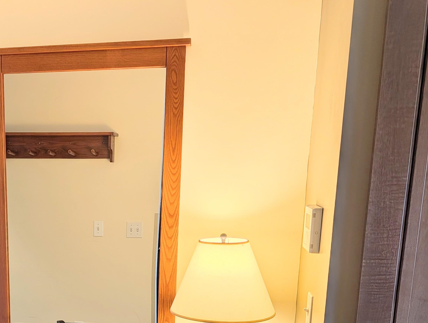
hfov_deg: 41.5
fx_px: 532
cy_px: 280
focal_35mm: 43
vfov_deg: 32.3
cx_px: 73
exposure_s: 1/376
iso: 18
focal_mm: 6.9
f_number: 1.68
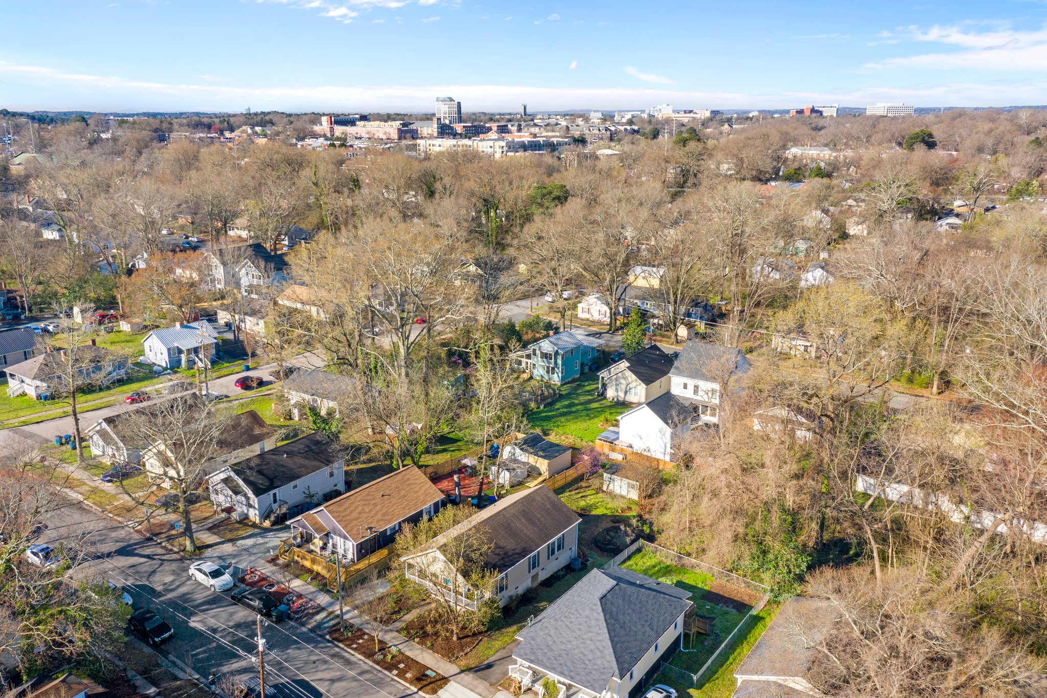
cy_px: 349
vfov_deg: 46.4
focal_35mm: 28
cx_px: 524
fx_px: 814
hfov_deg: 65.5
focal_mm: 10.26
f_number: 6.3
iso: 100
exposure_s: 1/500
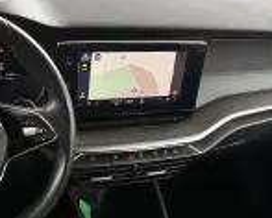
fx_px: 500
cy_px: 233
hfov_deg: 30.2
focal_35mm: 62
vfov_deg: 23.3
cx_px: 93
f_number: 1.6
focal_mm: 5.96
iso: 100
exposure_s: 1/121
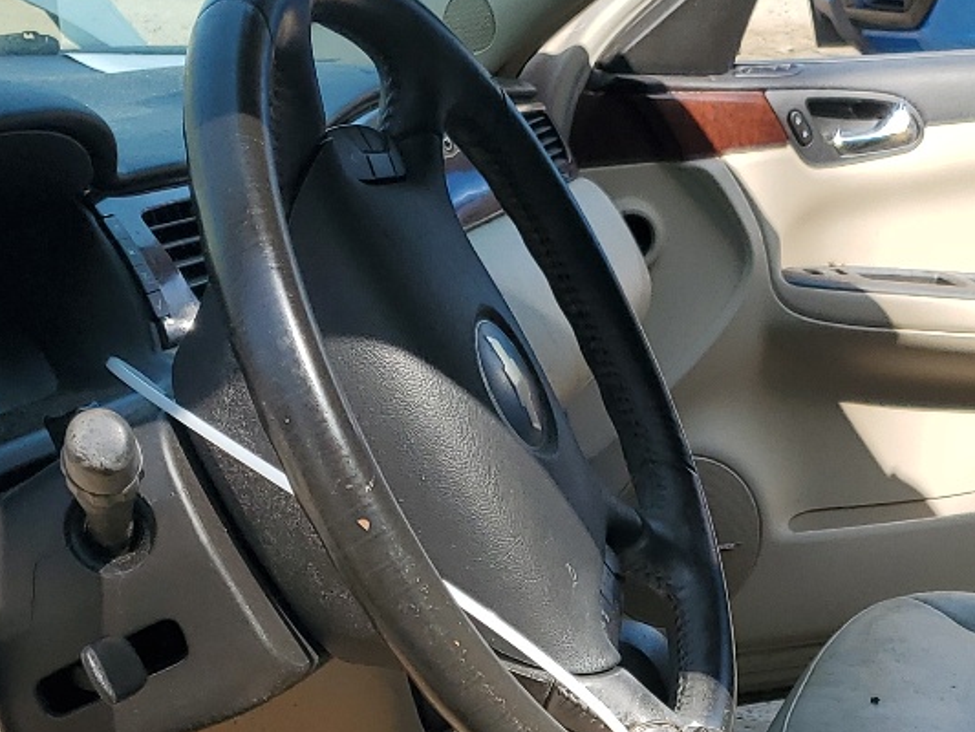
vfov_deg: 17.8
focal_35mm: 78
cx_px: 752
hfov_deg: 24.7
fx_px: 2197
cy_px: 931
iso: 50
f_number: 1.5
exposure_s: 1/1000
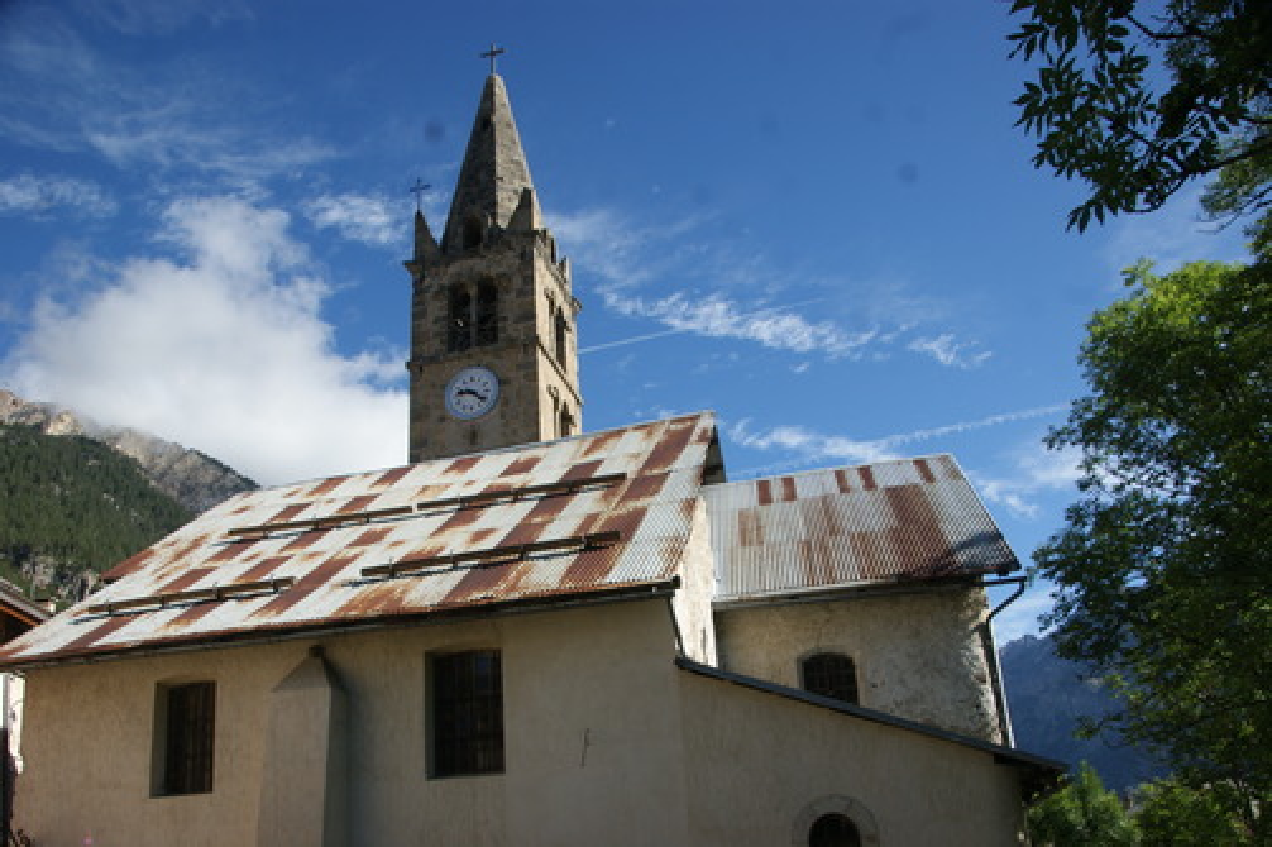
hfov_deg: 67.4
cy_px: 424
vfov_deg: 47.9
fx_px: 954
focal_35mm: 27
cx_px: 636
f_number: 9
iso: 100
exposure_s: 1/160
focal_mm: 18
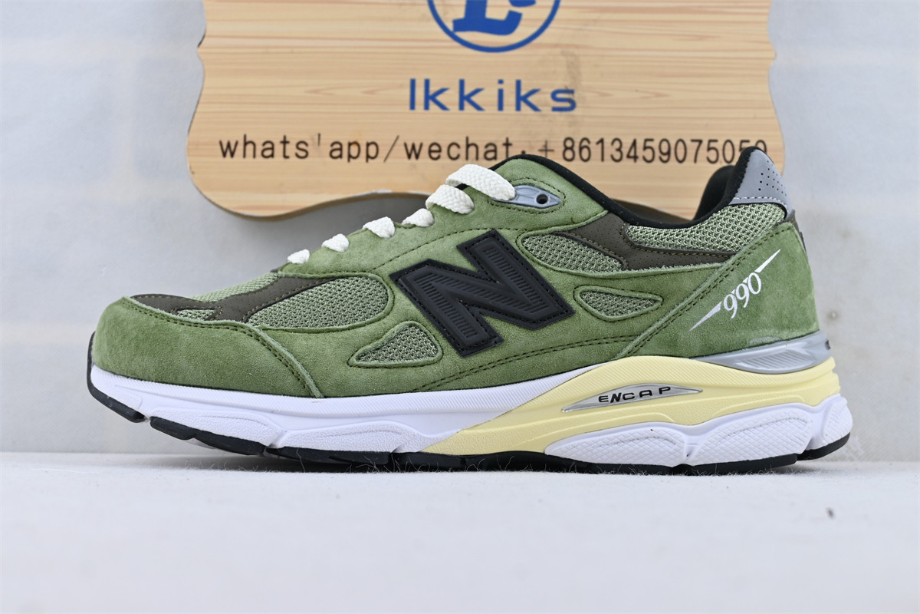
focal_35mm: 50
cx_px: 460
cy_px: 307
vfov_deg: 27.3
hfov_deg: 40.0
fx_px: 1265
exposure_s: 1/50
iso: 100
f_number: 5
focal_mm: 33
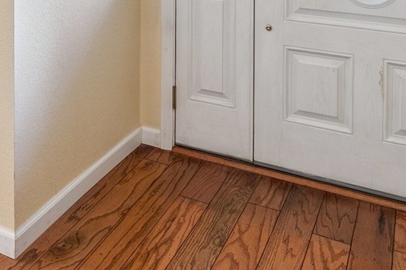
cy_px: -101
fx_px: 541
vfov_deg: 23.9
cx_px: 94
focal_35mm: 48
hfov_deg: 39.8
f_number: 6.3
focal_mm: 10
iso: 200
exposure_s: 1/20
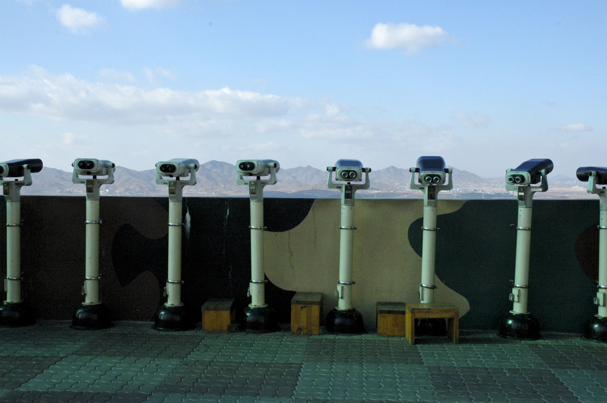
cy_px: 202
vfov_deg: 28.9
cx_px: 304
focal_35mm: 46
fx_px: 783
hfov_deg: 42.4
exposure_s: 1/1000
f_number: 13
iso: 1600
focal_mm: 31
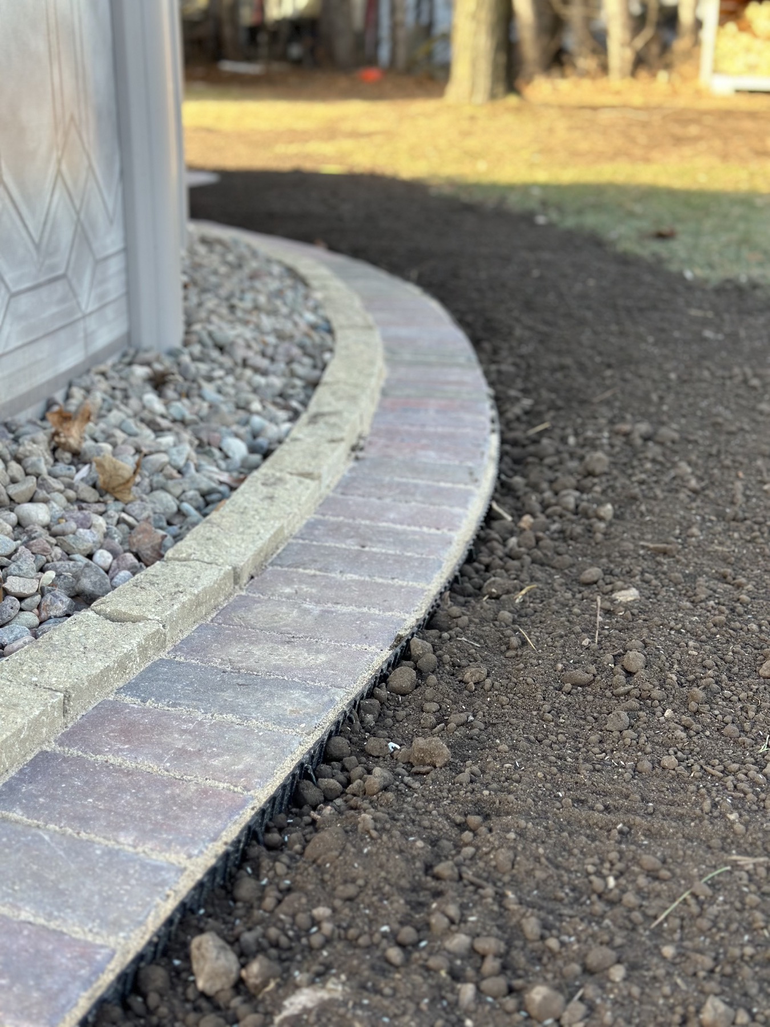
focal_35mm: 48
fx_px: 1424
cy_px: 514
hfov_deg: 30.3
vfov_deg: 39.7
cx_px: 385
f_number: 1.78
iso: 80
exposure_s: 1/364
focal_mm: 6.86
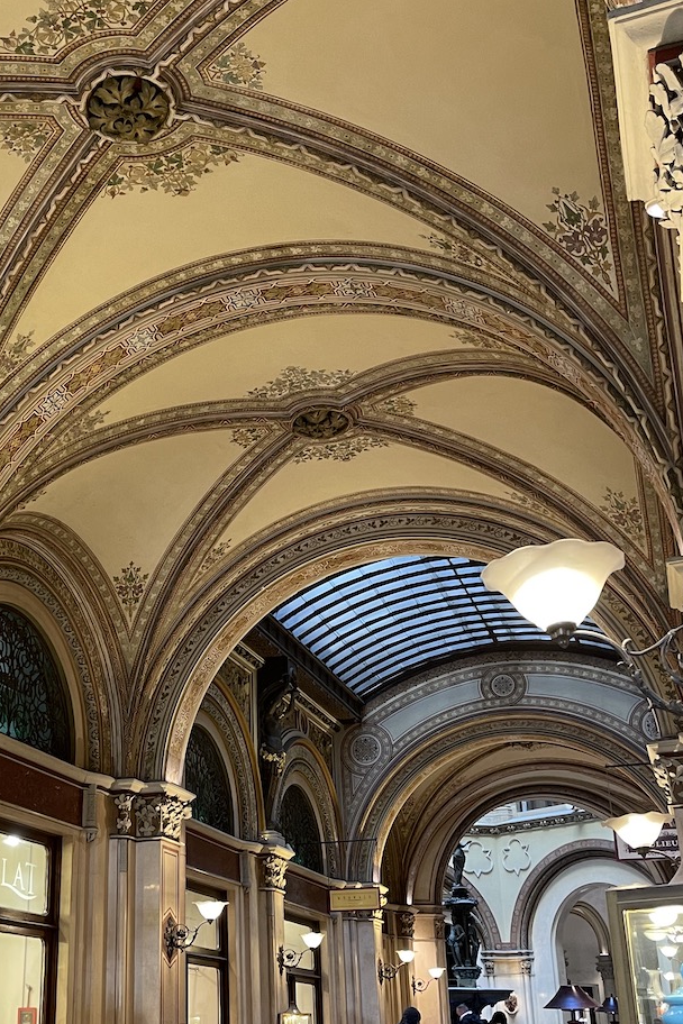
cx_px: 186
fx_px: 1195
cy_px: 612
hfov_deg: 31.4
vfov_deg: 46.2
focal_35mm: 42
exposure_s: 1/50
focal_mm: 5.1
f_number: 1.6
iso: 250
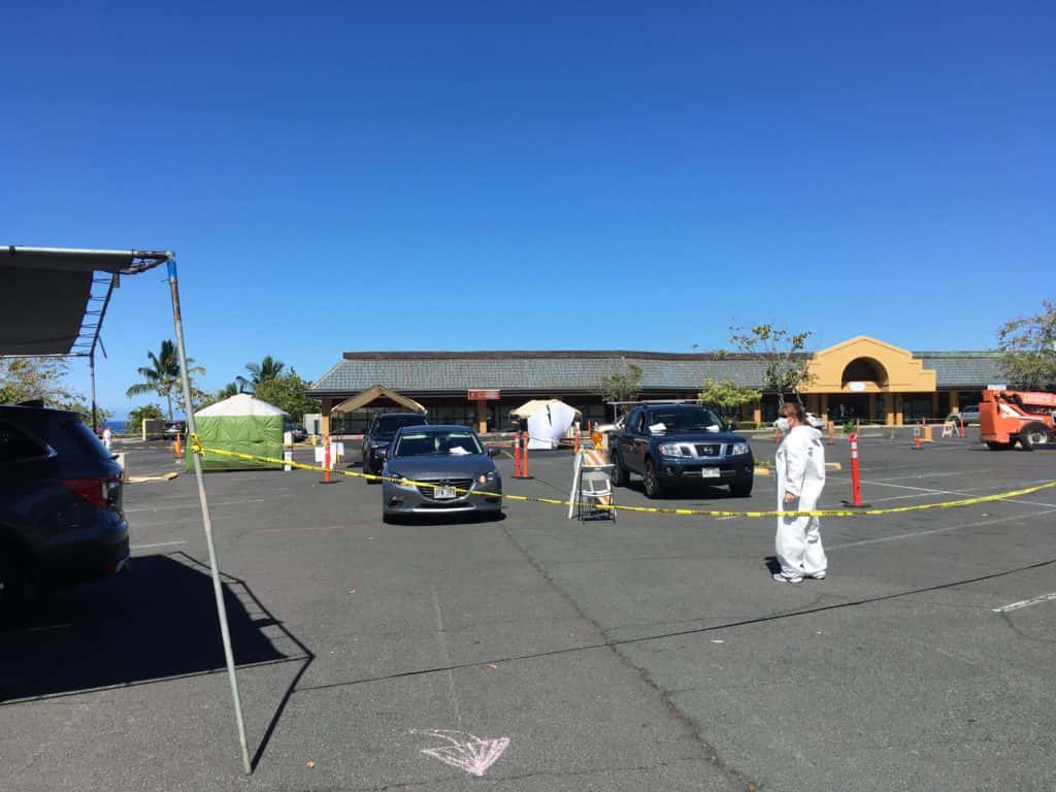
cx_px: 528
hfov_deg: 61.7
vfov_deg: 48.2
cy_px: 396
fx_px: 885
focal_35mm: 29
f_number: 2.2
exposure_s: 1/2024
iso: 25
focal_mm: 4.15
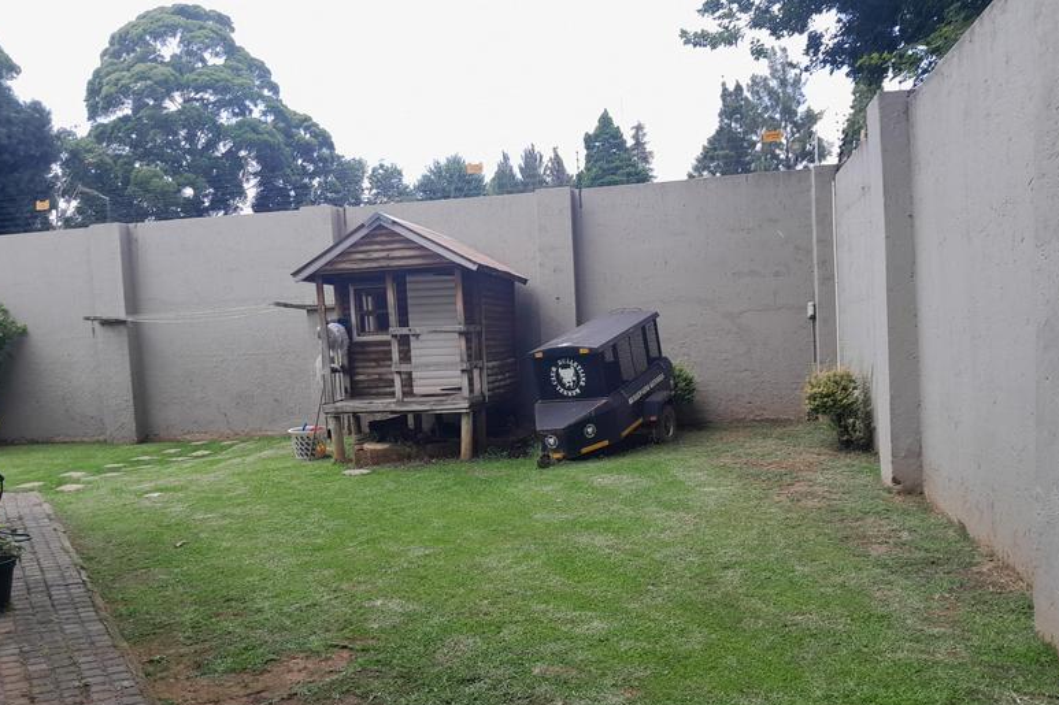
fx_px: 823
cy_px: 409
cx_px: 532
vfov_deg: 46.2
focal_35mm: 28
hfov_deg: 65.5
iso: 40
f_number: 1.8
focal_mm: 3.98
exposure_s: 1/194
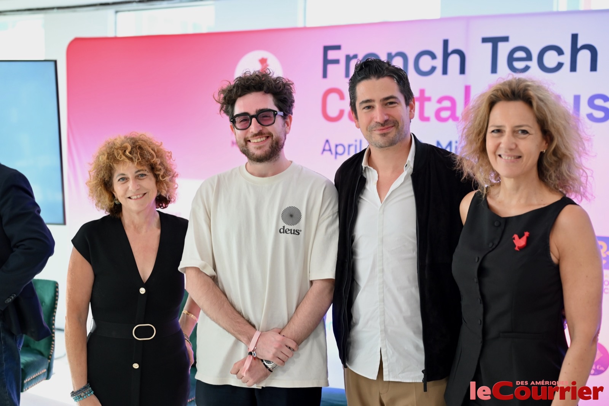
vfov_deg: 27.0
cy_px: 203
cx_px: 304
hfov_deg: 39.6
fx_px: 846
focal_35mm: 50
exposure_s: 1/250
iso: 1600
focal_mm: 50
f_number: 2.8
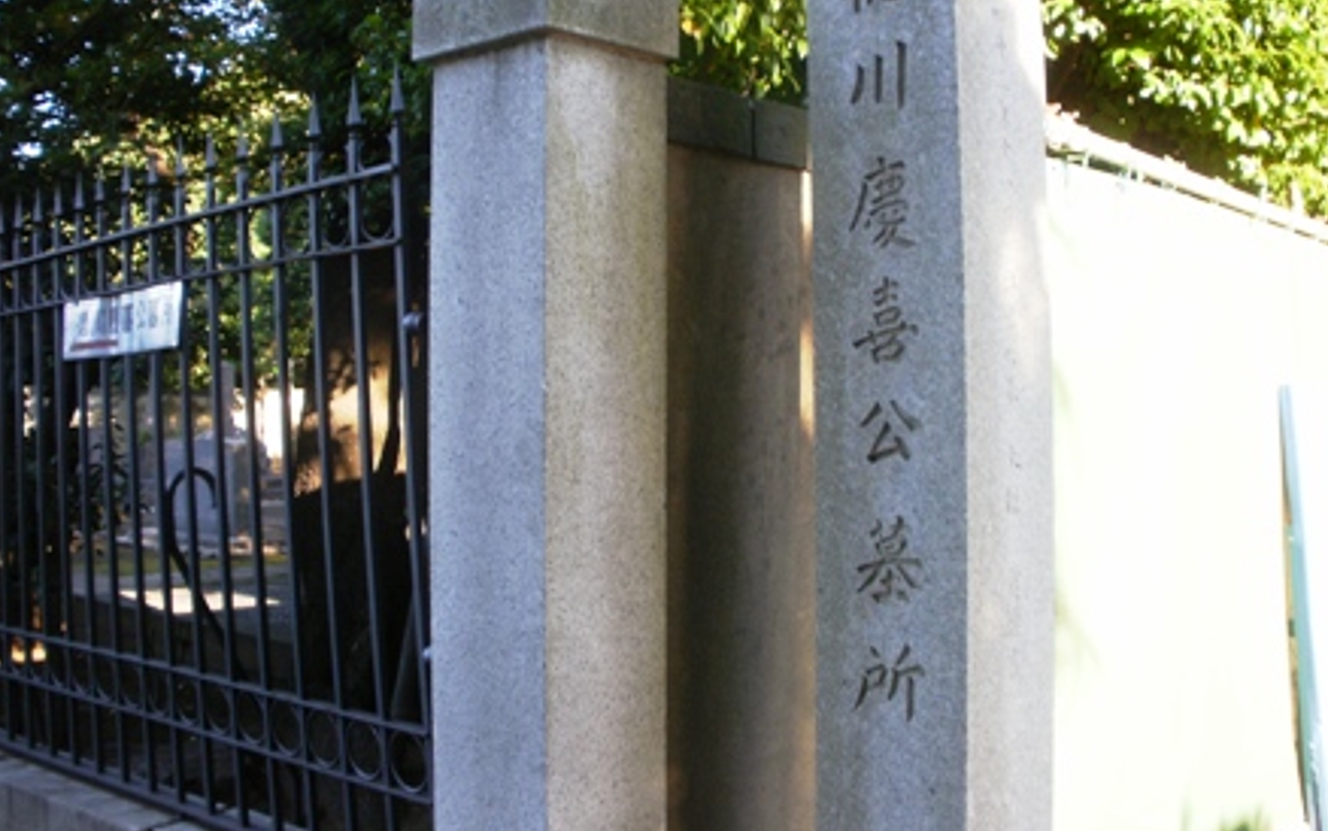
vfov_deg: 32.8
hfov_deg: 50.4
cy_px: 391
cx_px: 661
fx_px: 1412
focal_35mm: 39
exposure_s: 1/80
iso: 100
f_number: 3.5
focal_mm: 6.3
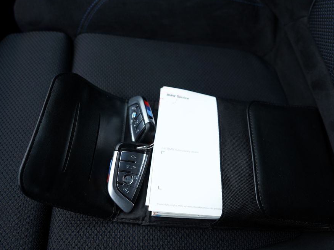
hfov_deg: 65.3
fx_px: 260
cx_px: 174
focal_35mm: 27
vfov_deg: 51.3
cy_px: 126
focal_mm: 24
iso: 1250
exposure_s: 1/60
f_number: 4
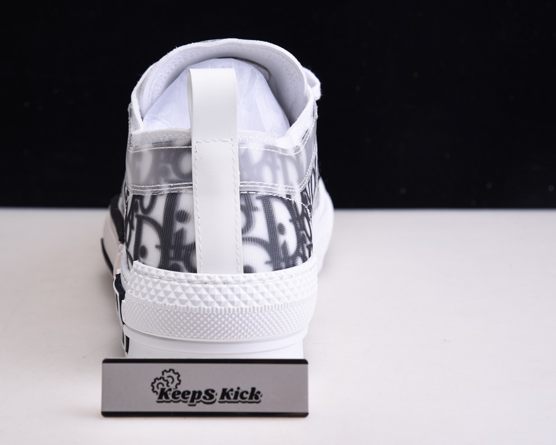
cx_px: 234
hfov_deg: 14.2
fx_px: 2238
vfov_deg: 11.3
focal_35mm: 136
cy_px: 221
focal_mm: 120
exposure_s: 1/125
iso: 100
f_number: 11
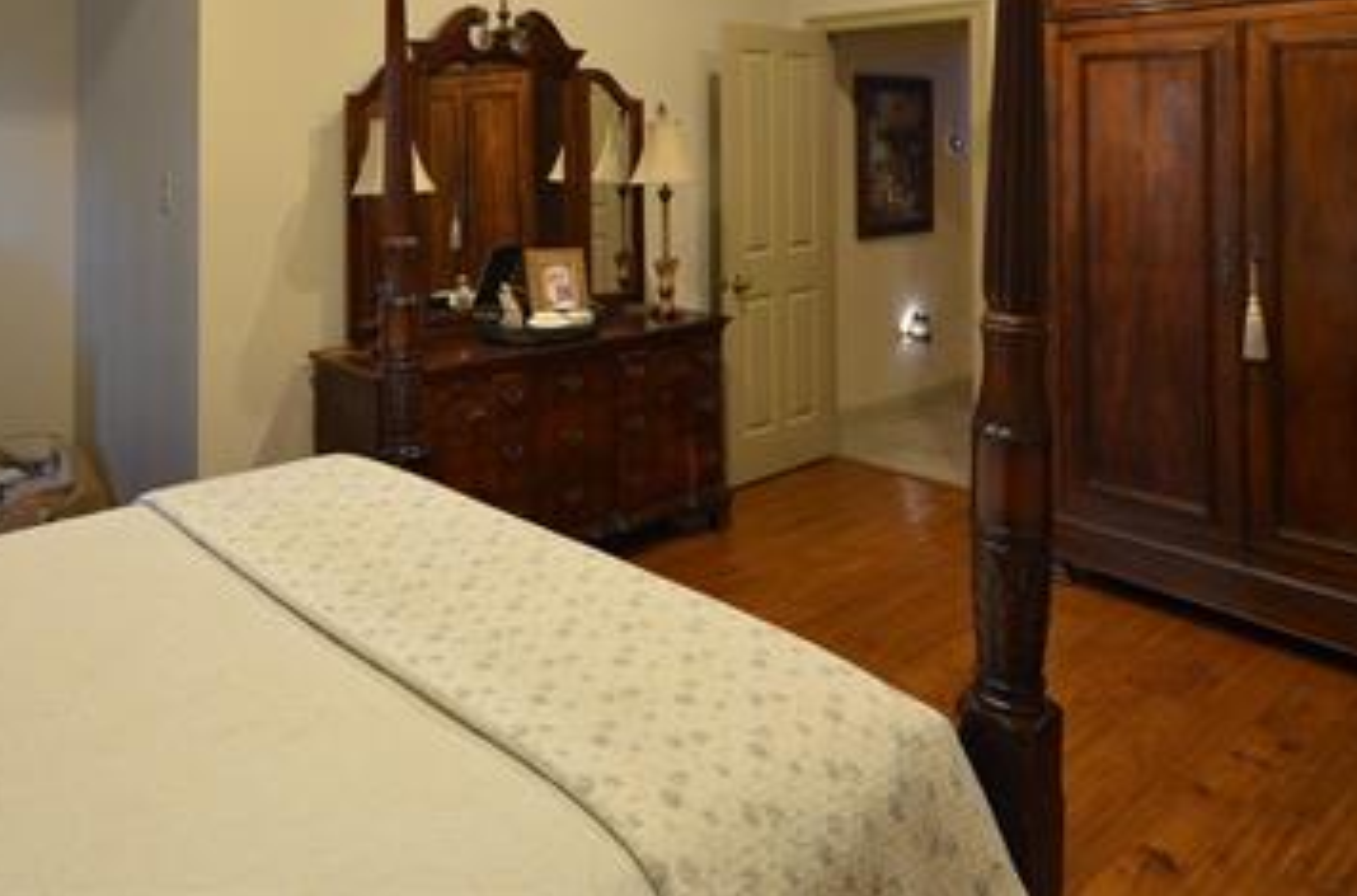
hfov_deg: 66.7
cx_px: 522
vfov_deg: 43.6
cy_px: 93
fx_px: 1015
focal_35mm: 27
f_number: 3.5
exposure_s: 1/30
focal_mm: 10
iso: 1000
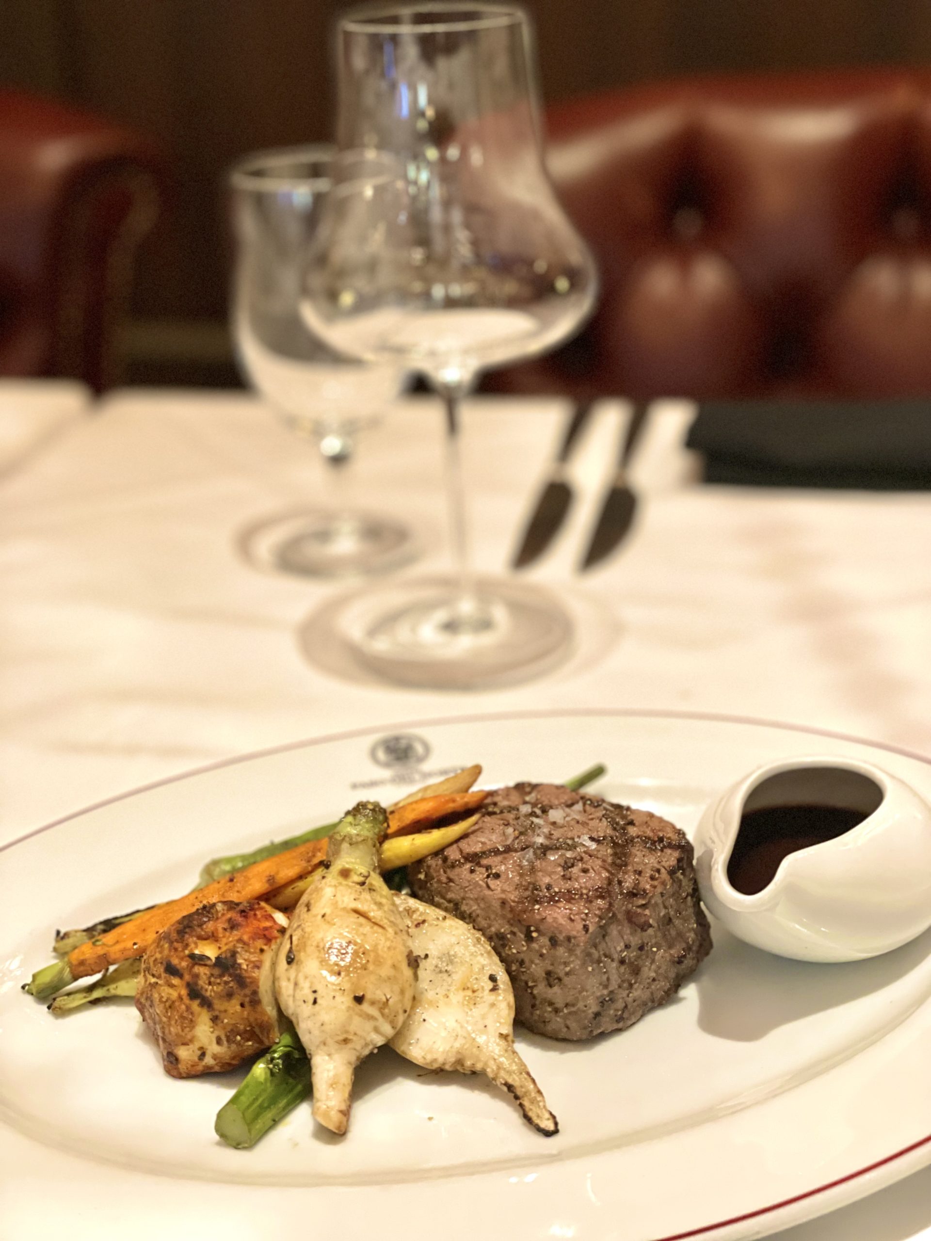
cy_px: 620
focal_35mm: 52
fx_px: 1865
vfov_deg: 36.8
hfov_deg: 28.0
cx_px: 466
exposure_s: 1/40
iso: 320
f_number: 2
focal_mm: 6
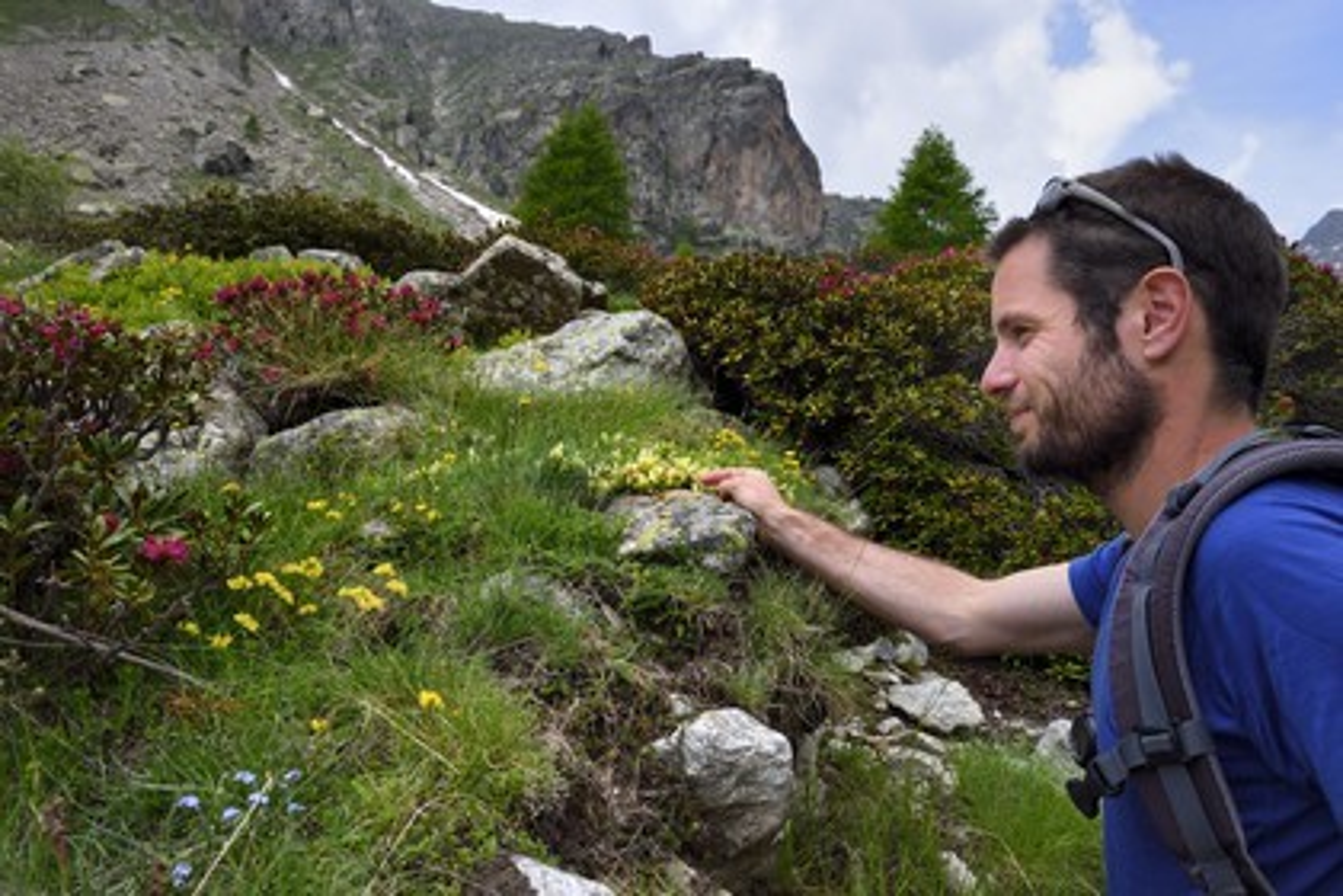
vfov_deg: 53.1
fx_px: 895
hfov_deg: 73.7
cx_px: 672
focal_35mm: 24
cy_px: 448
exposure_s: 1/100
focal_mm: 24
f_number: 11
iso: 100
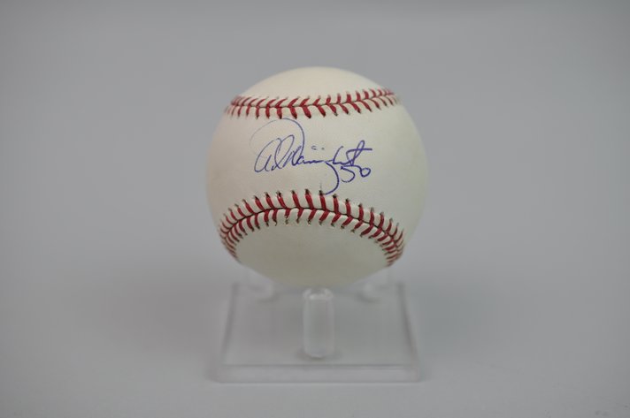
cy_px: 209
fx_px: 1049
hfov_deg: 33.4
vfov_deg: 22.6
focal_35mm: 60
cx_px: 315
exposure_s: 1/80
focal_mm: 40
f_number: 4.5
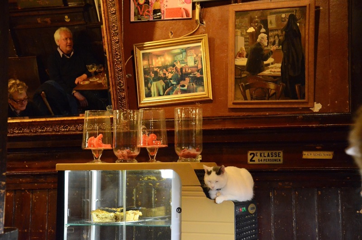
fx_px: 723
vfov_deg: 18.8
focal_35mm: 72
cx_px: 181
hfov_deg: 28.1
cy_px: 120
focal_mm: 48
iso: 6400
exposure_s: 1/25
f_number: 4.8
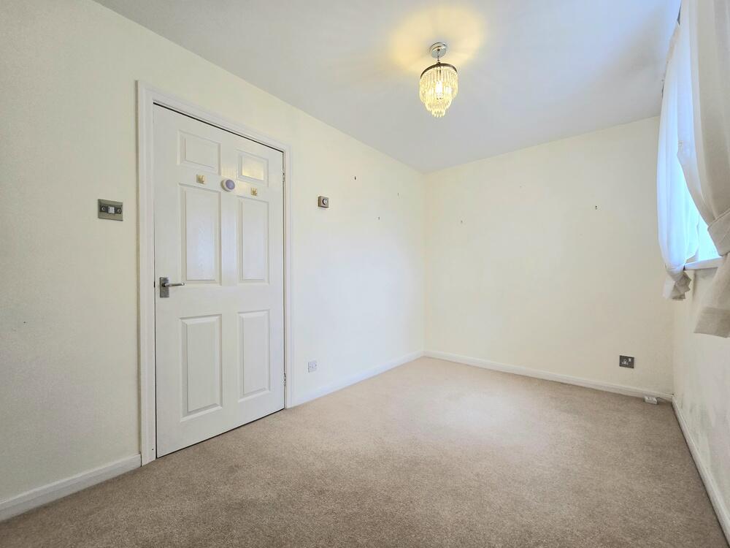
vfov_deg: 89.9
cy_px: 274
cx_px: 365
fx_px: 274
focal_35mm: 13
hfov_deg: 106.2
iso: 80
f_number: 2.2
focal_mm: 2.2
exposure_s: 1/50.3
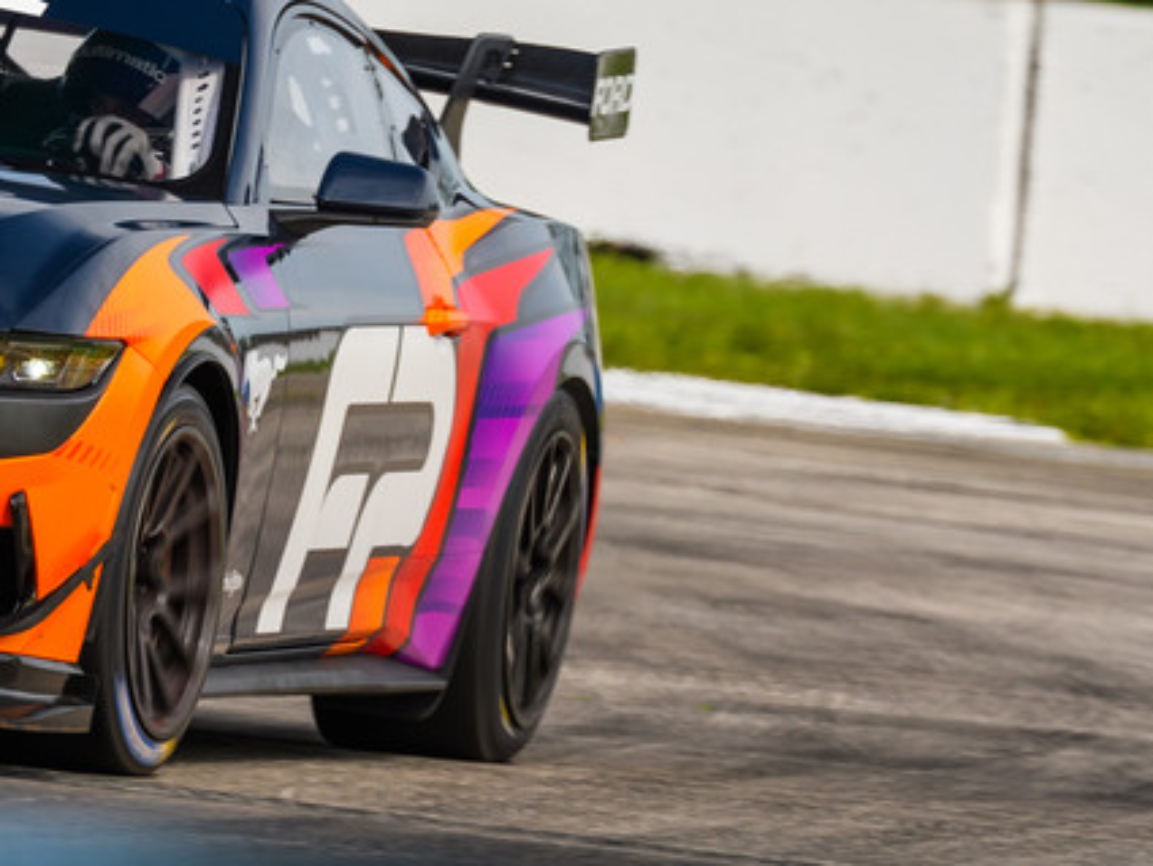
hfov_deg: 1.7
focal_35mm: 1140
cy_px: 519
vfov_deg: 1.3
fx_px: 37982
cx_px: -260
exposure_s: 1/320
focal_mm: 280
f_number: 5
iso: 100
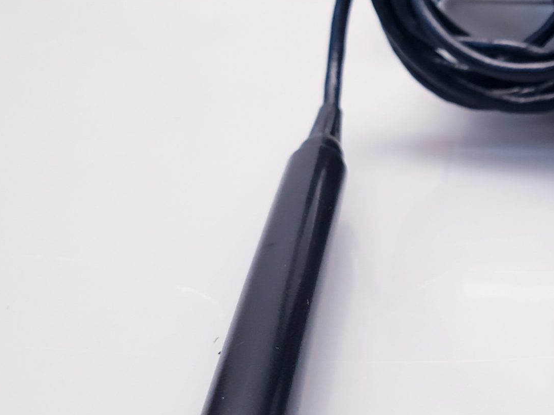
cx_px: 594
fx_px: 976
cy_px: 221
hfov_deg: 29.0
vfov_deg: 24.0
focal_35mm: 61
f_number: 2.4
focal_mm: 4.3
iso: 64
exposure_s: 1/50
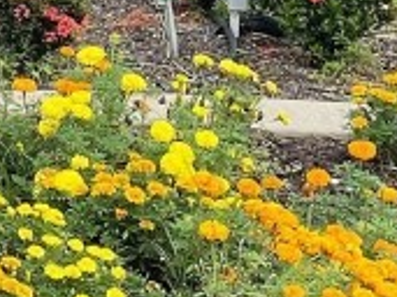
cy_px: -142
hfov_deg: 10.6
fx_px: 1788
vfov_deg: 9.3
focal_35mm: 156
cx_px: -587
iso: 32
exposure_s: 1/1667
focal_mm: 4.2
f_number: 1.6
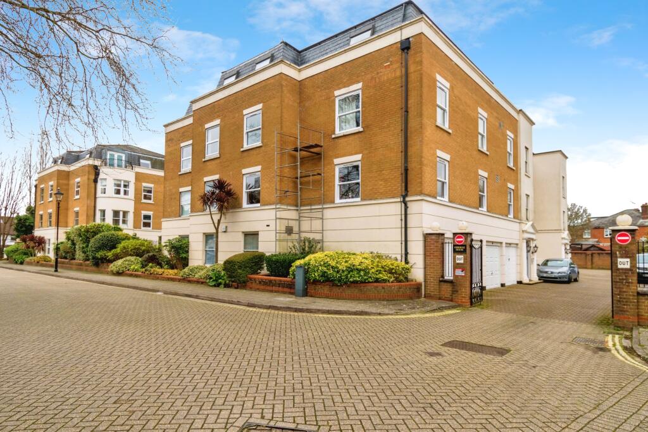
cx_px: 324
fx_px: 378
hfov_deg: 81.2
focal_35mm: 21
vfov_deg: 59.5
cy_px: 216
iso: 400
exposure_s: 1/800
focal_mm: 14
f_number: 7.1
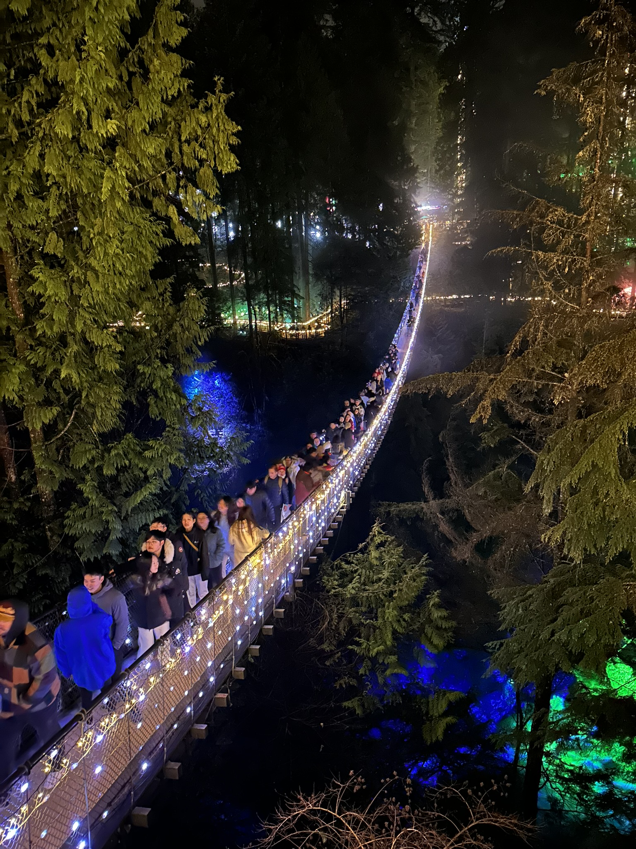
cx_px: 318
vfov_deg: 71.6
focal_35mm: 24
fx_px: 588
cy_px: 424
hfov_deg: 56.8
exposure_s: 1/5
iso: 4000
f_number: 1.78
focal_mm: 6.86
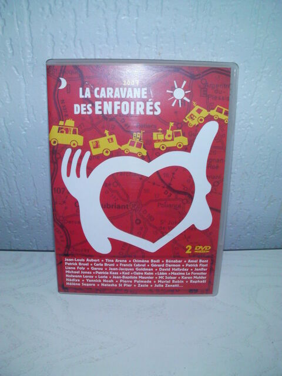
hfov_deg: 37.7
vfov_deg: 49.0
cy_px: 188
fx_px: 413
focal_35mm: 38
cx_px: 141
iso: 200
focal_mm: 6.3
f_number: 5.6
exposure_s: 1/30
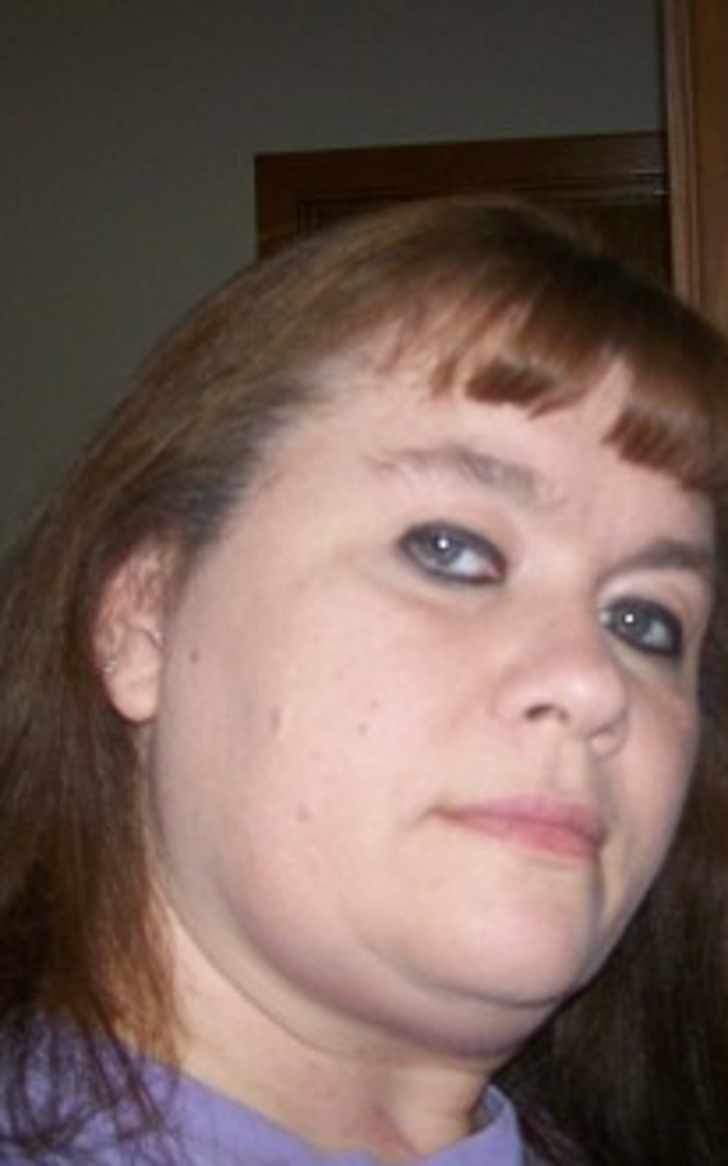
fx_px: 1652
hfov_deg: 24.8
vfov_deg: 38.9
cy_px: 574
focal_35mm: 52
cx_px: 459
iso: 140
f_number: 2.7
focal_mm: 6
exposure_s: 1/64
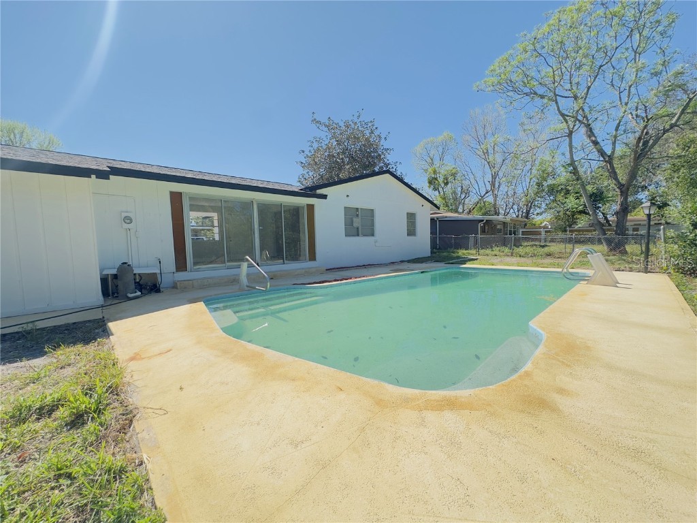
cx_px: 348
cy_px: 262
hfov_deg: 102.1
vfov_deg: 85.7
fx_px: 282
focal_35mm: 14
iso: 40
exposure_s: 1/963
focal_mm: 2.22
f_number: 2.2
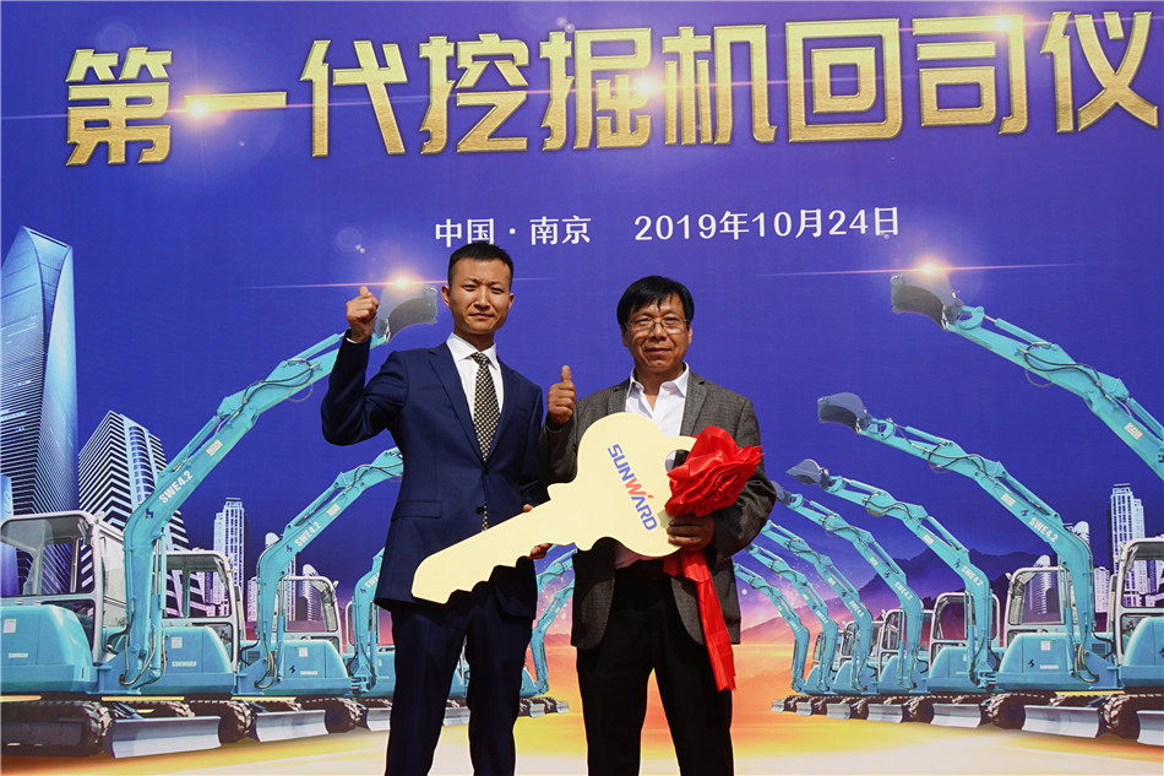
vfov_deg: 31.9
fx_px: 1358
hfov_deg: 46.4
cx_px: 582
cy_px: 388
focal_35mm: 42
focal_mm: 28
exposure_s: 1/250
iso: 100
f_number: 11
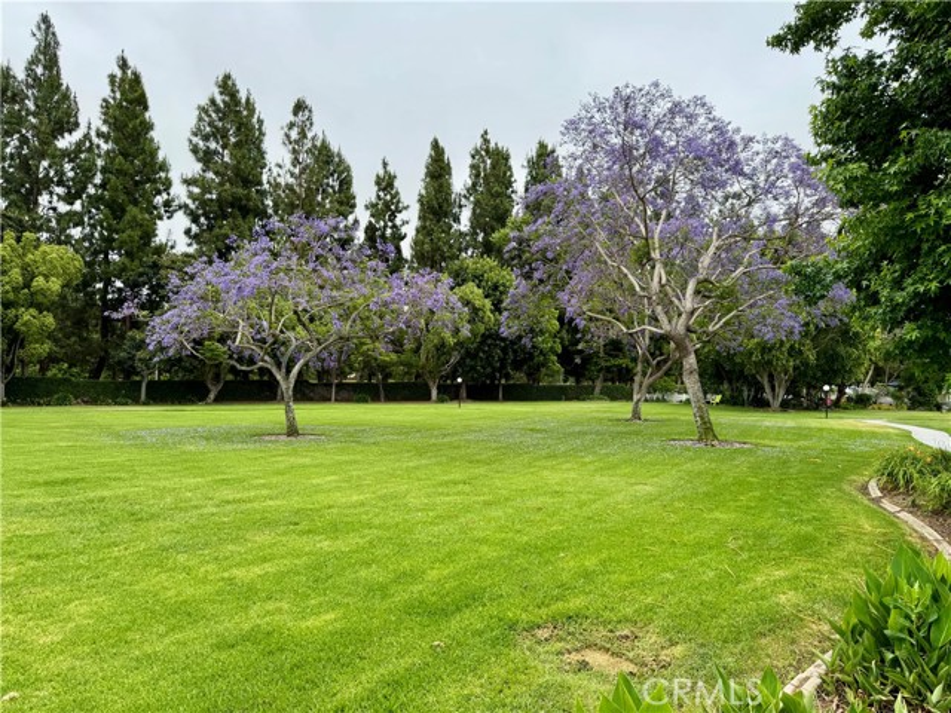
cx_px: 476
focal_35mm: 24
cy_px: 356
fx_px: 659
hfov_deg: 71.6
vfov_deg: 56.8
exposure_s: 1/1131
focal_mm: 6.76
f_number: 1.78
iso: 80
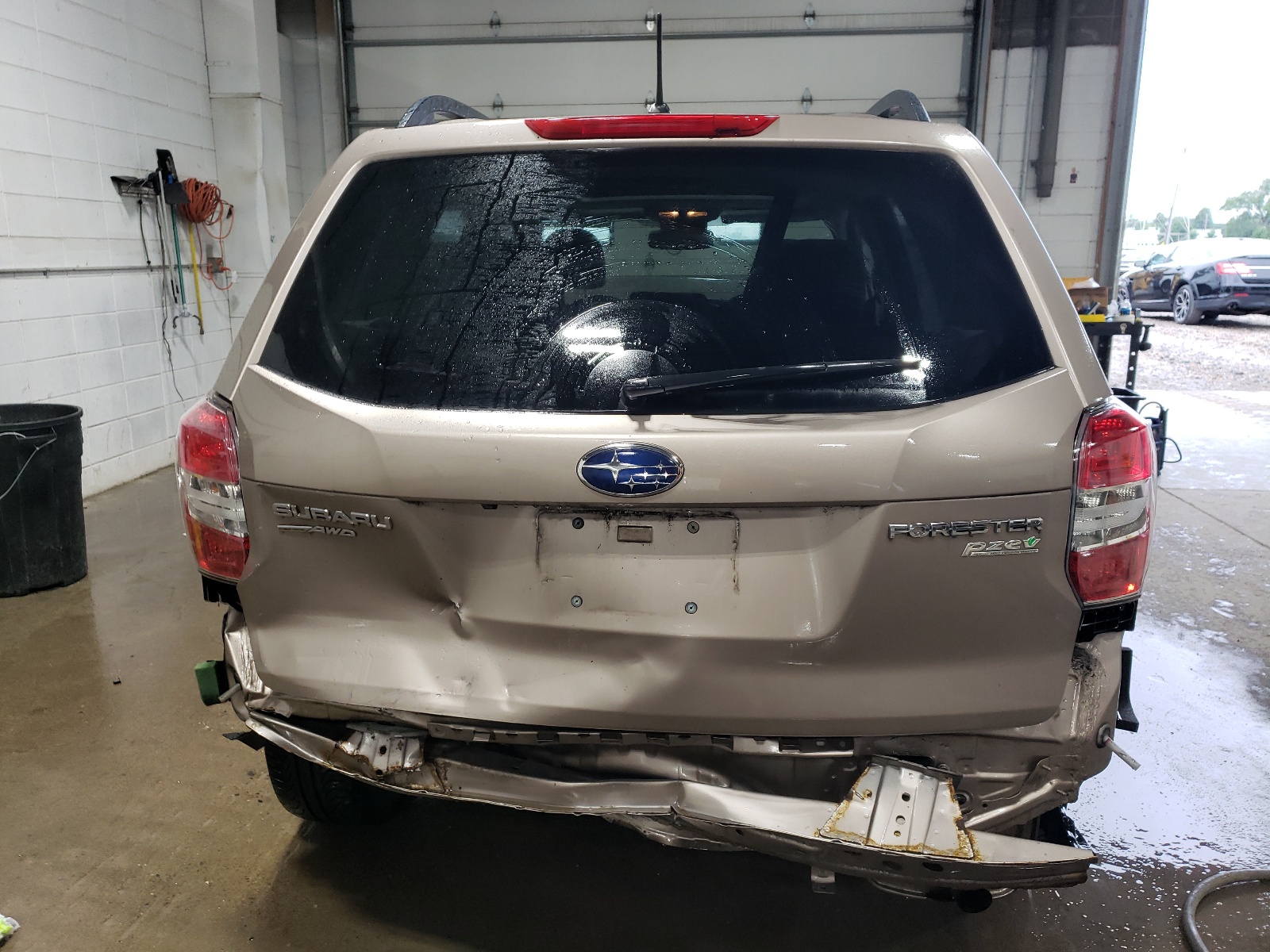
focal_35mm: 26
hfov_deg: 67.3
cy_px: 476
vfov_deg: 53.1
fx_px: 954
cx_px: 635
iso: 66
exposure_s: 1/60.2
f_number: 1.5
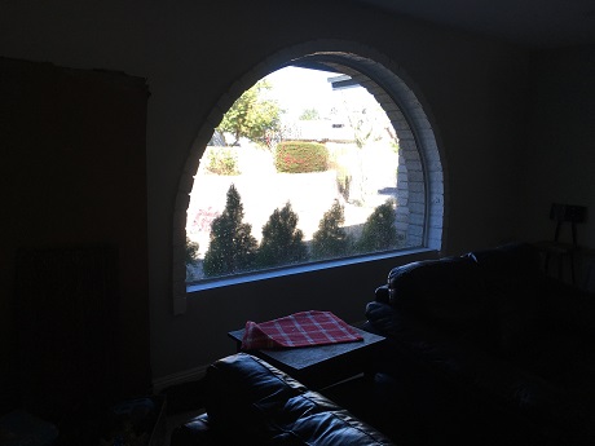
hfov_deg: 61.7
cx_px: 298
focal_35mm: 29
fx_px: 498
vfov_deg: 48.2
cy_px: 223
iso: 25
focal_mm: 4.15
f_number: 2.2
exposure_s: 1/180
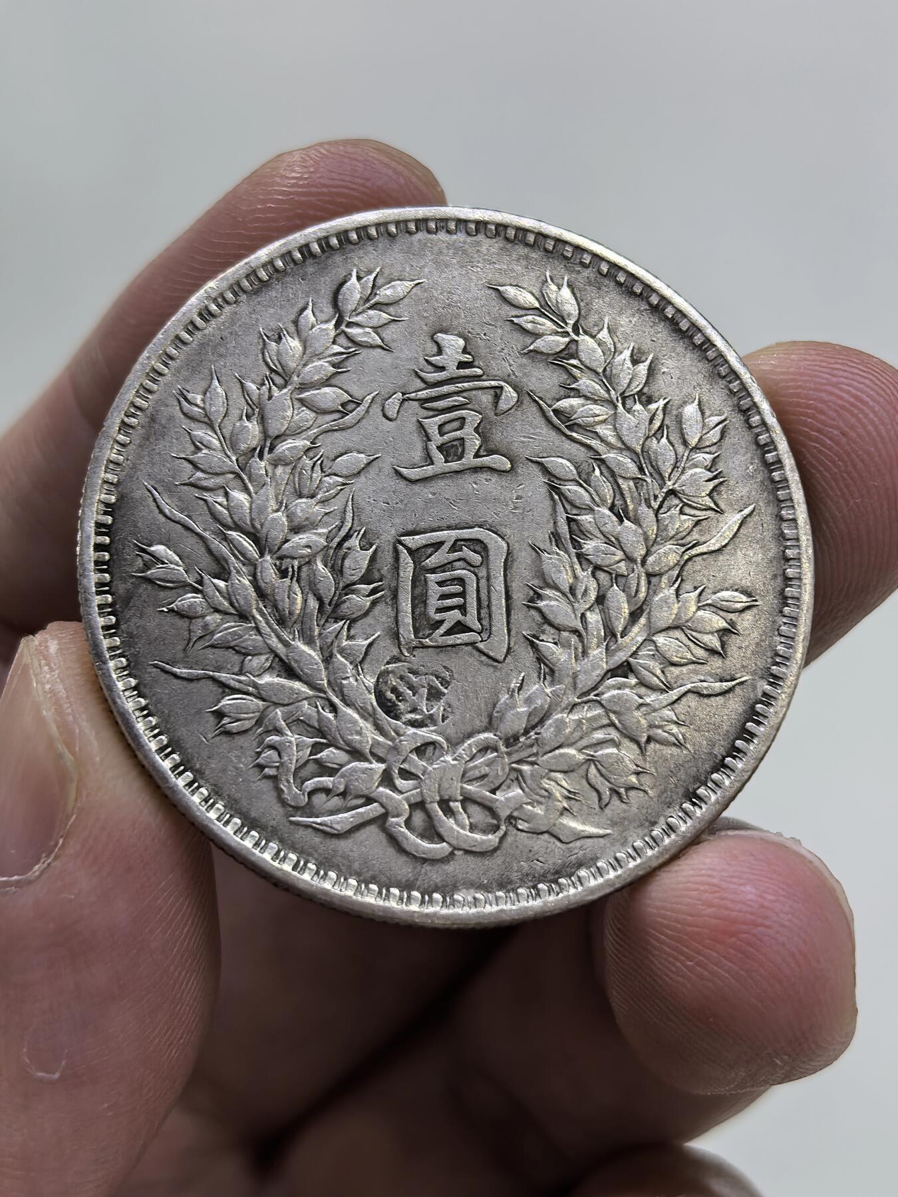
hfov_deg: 27.0
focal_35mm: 54
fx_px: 1868
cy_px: 598
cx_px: 449
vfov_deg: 35.5
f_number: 2
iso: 320
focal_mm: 6.98
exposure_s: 1/33.3
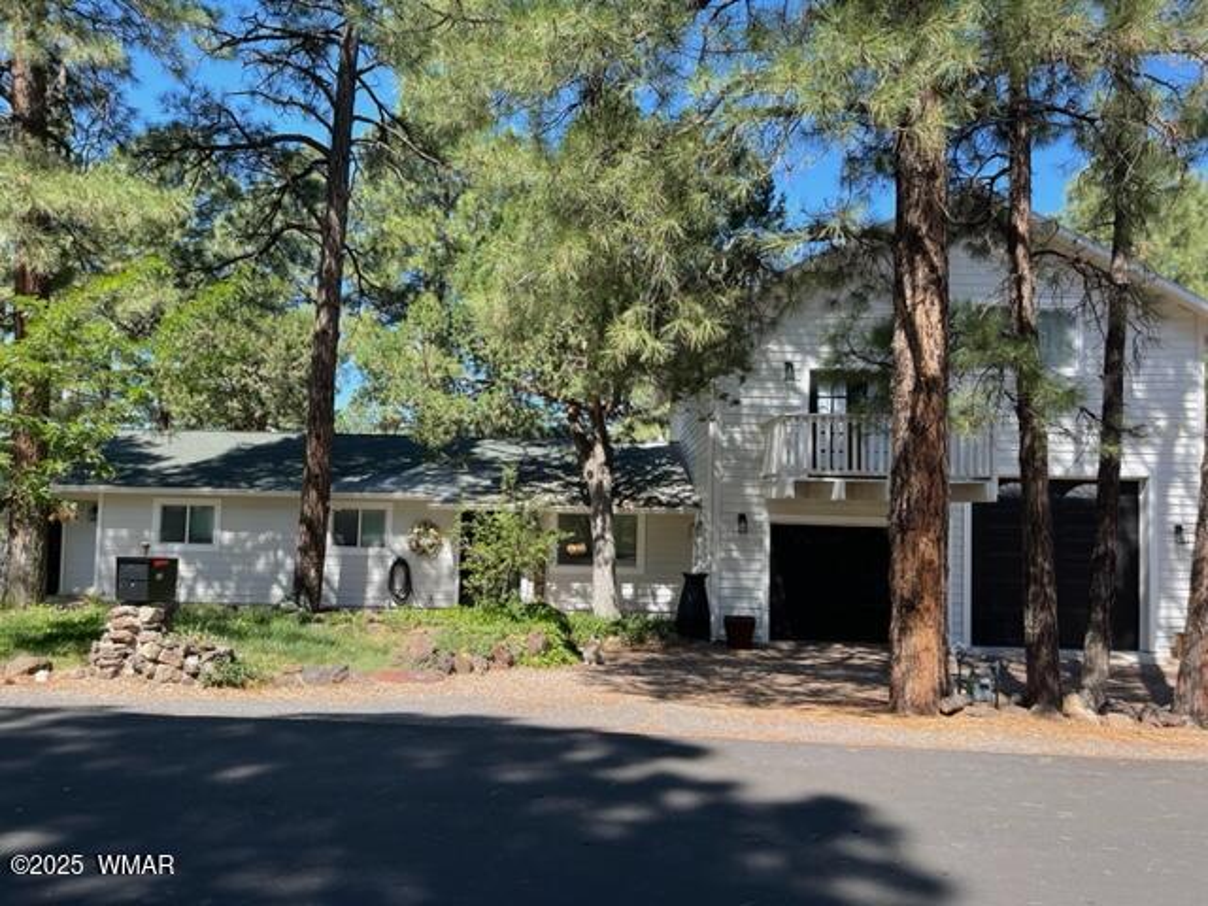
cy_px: 453
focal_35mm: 26
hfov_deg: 67.3
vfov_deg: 53.1
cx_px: 604
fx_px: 907
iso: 32
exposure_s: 1/1011
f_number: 1.6
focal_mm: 5.1
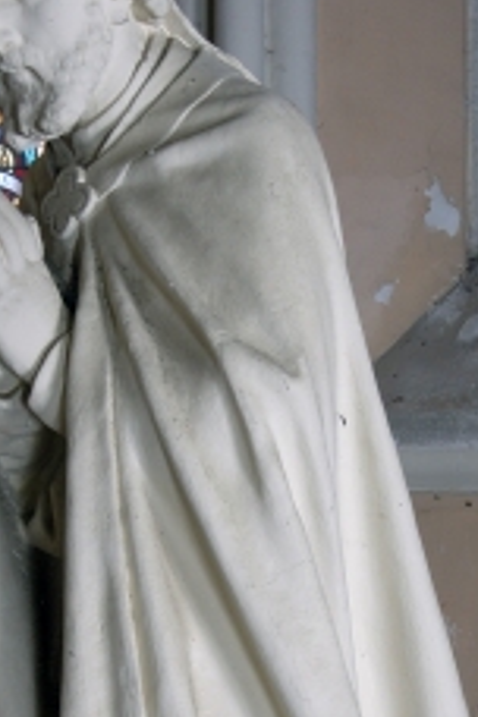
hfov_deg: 16.2
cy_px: 472
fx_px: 1675
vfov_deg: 24.1
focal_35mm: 84
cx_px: 267
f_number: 11
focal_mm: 25
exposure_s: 1/30
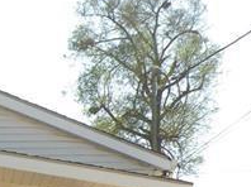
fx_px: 985
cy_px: 224
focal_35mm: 136
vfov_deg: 10.7
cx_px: -85
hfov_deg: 13.9
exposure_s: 1/216
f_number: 5
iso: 94
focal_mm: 7.4
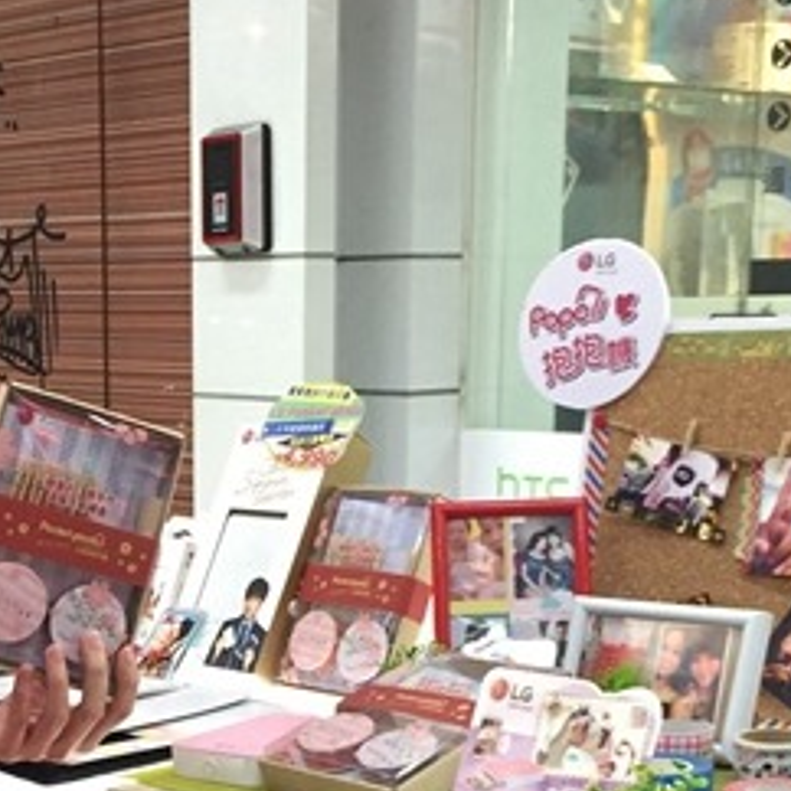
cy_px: 788
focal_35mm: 74
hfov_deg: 23.1
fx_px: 1913
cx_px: 172
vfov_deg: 22.5
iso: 100
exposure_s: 1/30
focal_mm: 4.15
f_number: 2.2
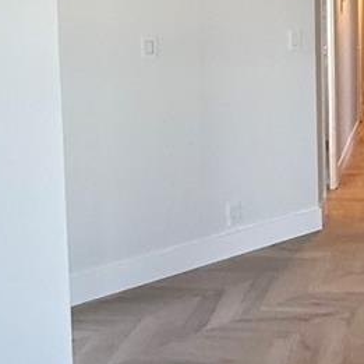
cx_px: 389
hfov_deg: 27.7
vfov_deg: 29.1
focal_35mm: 57
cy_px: 56
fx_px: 678
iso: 250
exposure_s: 1/99
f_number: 2.2
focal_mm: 2.22
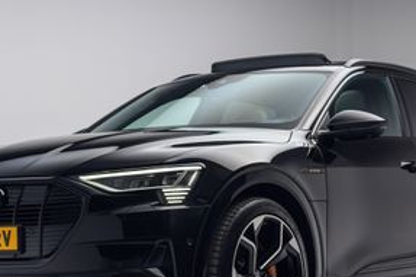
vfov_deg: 15.6
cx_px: 223
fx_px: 1005
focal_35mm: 87
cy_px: 191
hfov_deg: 23.4
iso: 100
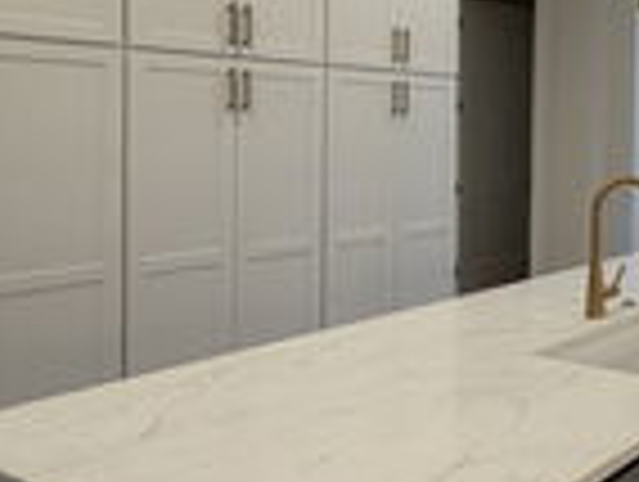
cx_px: 740
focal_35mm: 42
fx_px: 777
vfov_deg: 34.0
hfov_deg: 36.2
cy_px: 144
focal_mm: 2.22
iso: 125
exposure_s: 1/120
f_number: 2.2
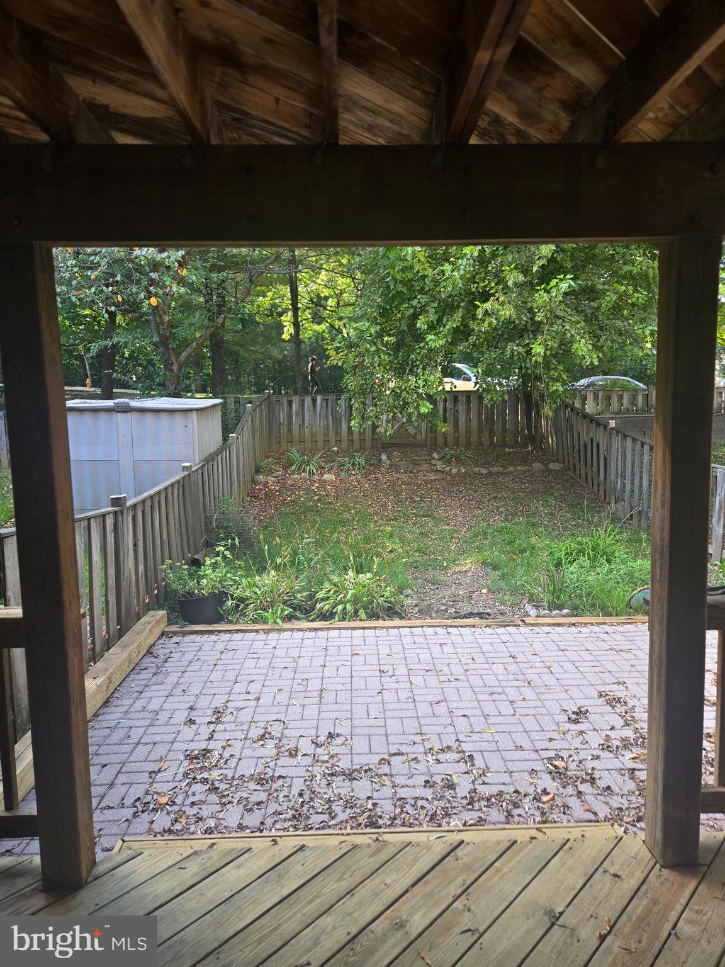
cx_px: 362
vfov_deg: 73.9
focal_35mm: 23
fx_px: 642
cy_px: 484
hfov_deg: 58.9
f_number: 1.8
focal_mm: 5.4
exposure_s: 1/120
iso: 50
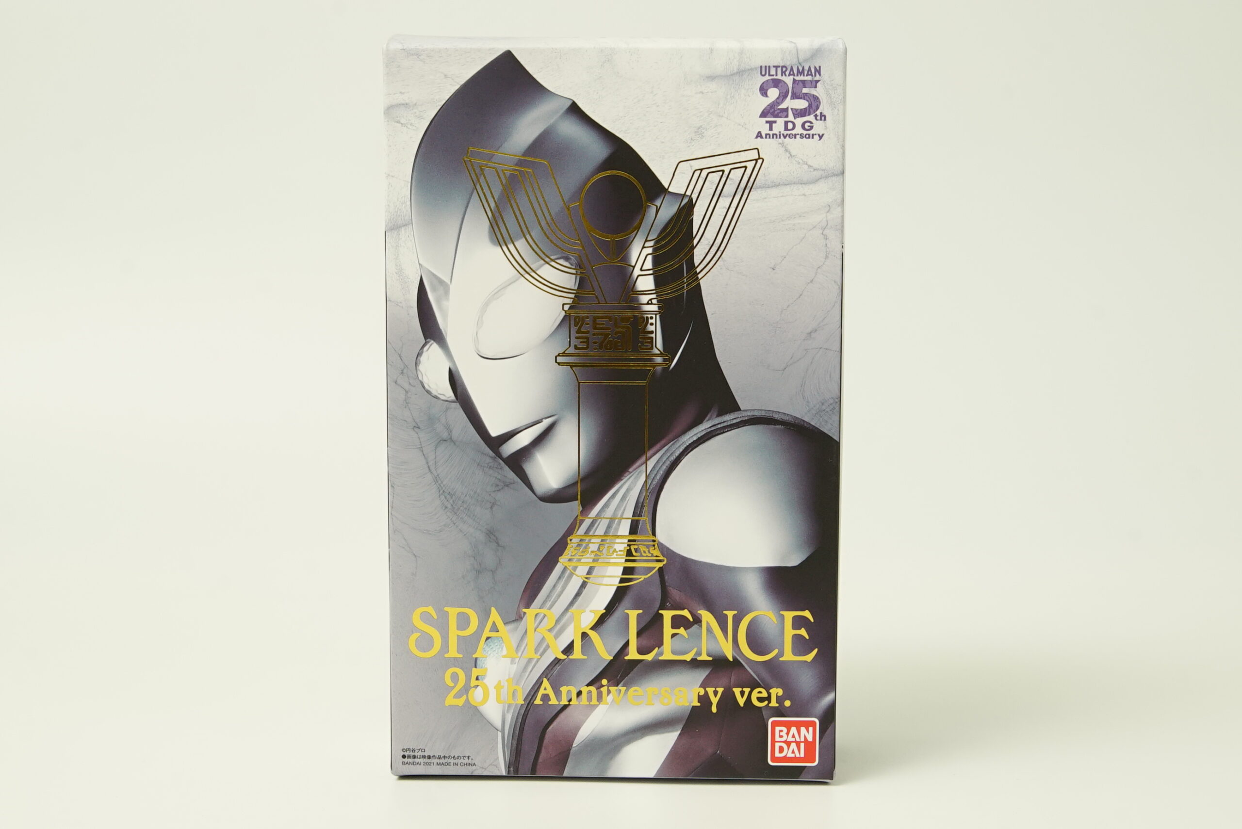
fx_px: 1795
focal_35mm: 52
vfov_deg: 26.0
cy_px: 414
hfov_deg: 38.2
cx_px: 621
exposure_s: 1/20
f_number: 10
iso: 1000
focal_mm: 35
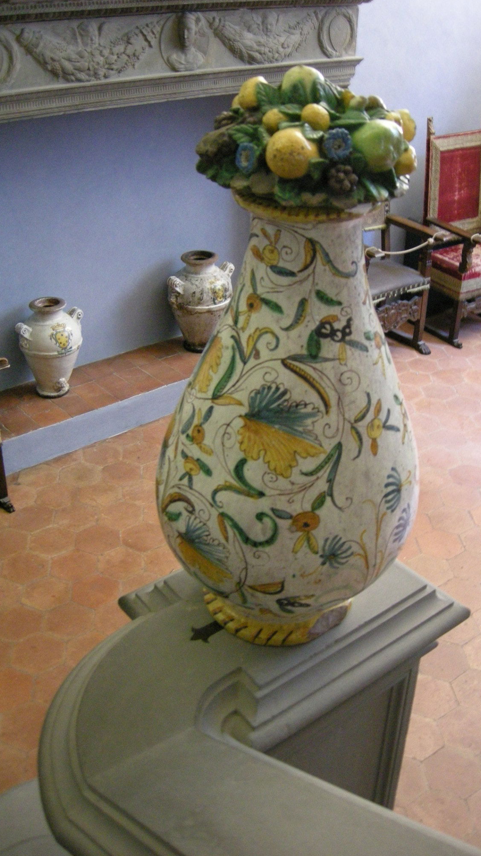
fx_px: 907
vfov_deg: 50.5
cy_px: 425
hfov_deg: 29.6
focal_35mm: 40
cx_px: 286
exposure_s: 1/8
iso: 419
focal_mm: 7.5
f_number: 2.7
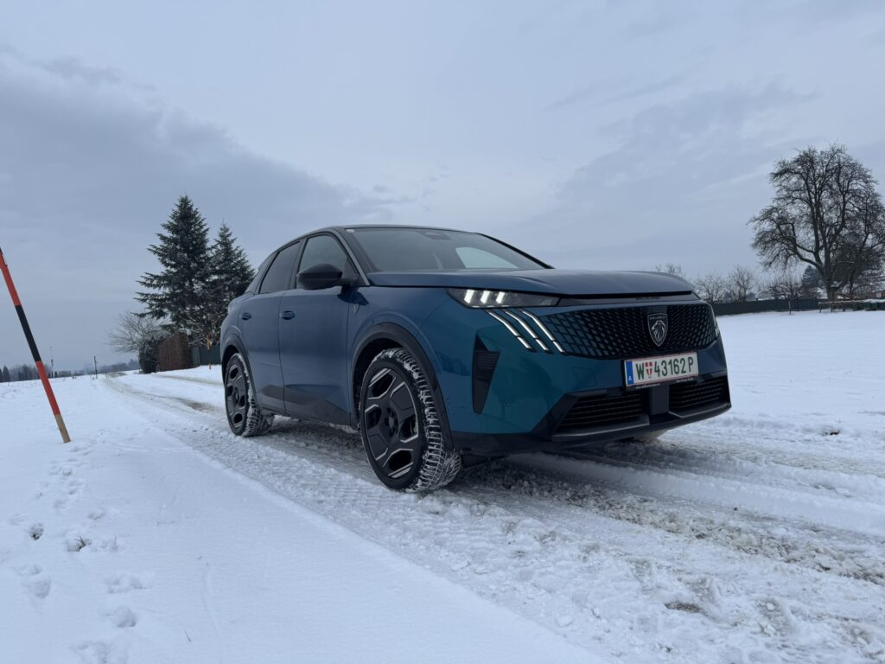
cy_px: 332
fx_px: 614
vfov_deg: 56.8
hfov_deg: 71.6
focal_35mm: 24
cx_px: 442
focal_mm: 6.76
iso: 80
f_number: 1.78
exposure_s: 1/1193
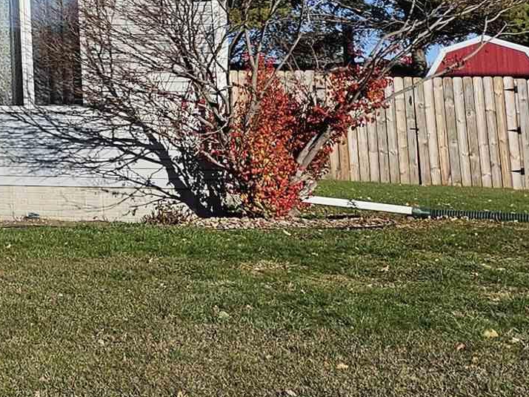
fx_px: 1512
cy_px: -87
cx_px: -411
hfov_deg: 16.7
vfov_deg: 14.4
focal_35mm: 99
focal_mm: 5.4
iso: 25
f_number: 1.8
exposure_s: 1/3474
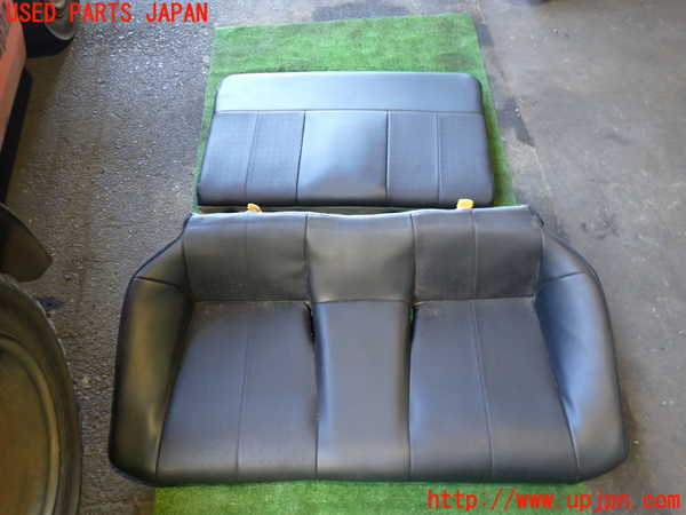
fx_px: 595
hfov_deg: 60.0
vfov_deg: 46.8
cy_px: 258
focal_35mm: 30
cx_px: 343
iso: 250
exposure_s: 1/30
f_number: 2.3
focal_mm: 5.4
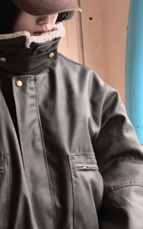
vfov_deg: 9.1
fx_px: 1440
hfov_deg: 5.7
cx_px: 20
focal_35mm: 231
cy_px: 150
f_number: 2.5
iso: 3200
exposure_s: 1/250
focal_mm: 105
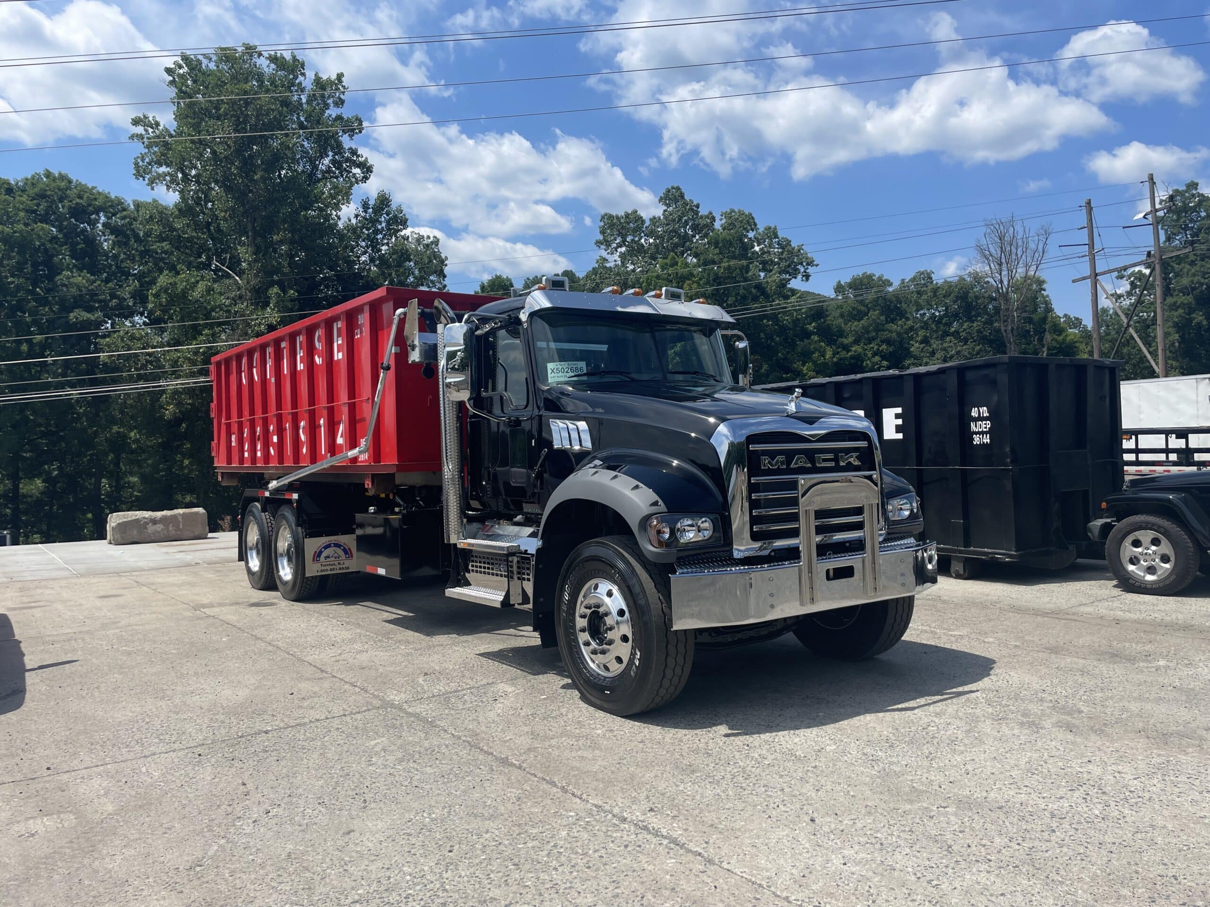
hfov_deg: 67.3
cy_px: 454
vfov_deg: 53.1
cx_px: 605
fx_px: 909
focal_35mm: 26
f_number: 1.6
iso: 32
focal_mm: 4.2
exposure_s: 1/3731
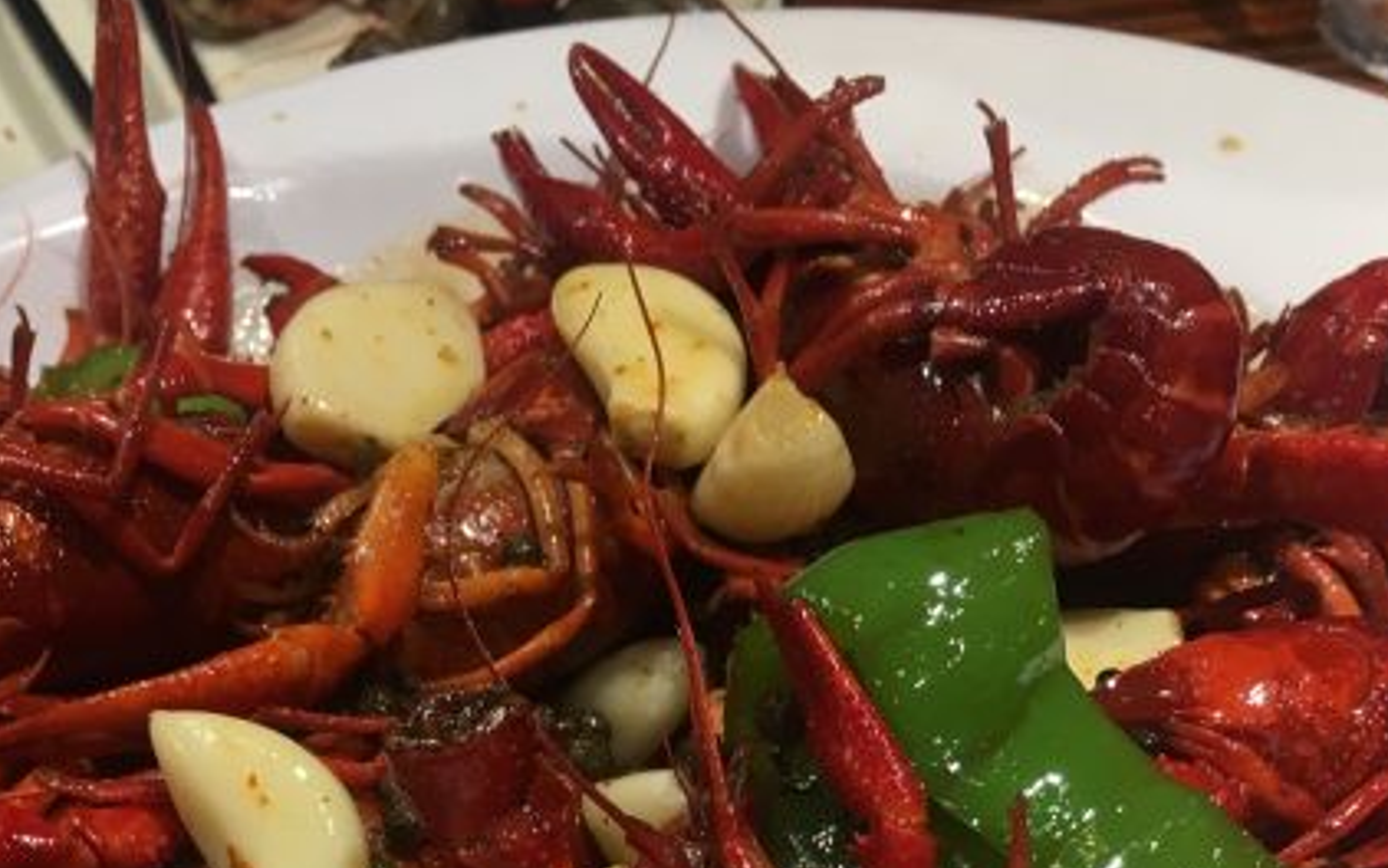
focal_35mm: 51
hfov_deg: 39.5
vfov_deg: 22.7
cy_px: 1118
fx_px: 1930
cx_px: 617
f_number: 2.2
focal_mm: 4.15
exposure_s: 1/33
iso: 40
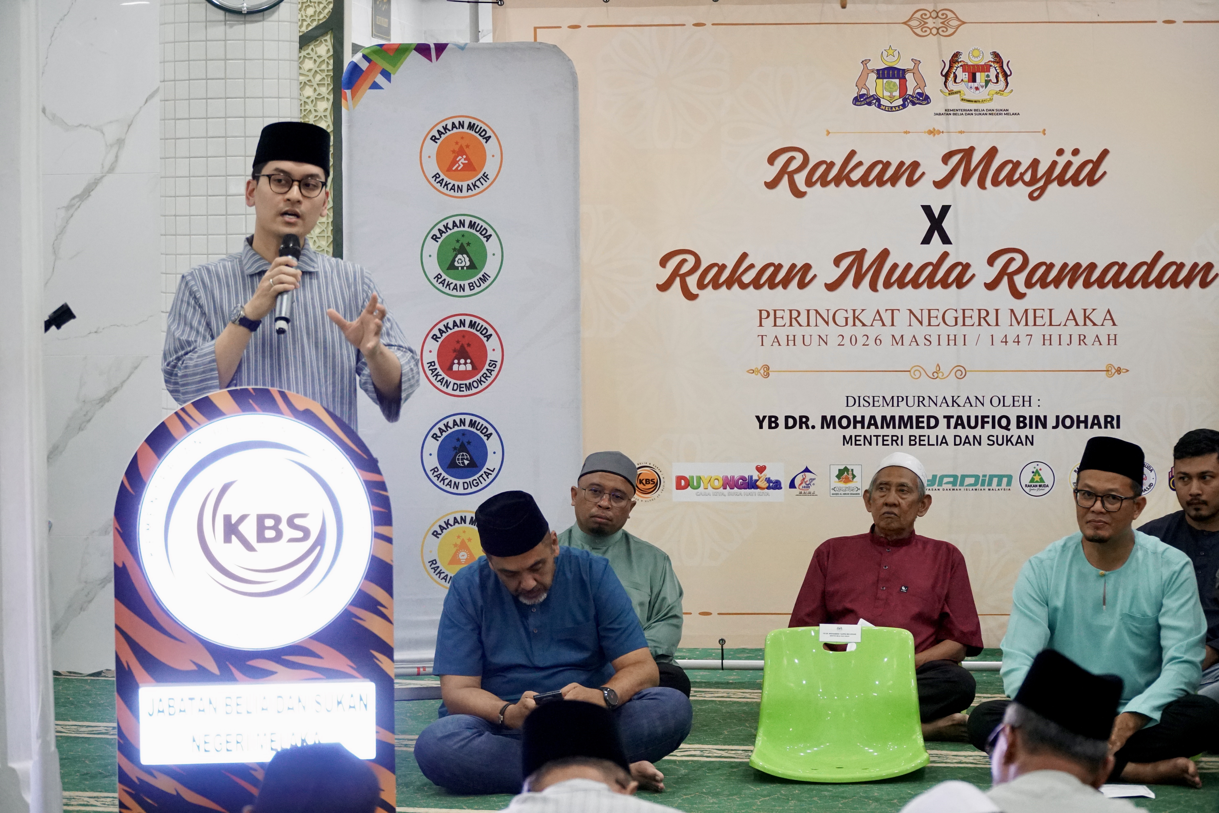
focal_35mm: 102
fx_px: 3454
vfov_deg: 13.4
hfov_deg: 20.0
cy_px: 406
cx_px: 610
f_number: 4.5
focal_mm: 68
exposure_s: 1/250
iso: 4000
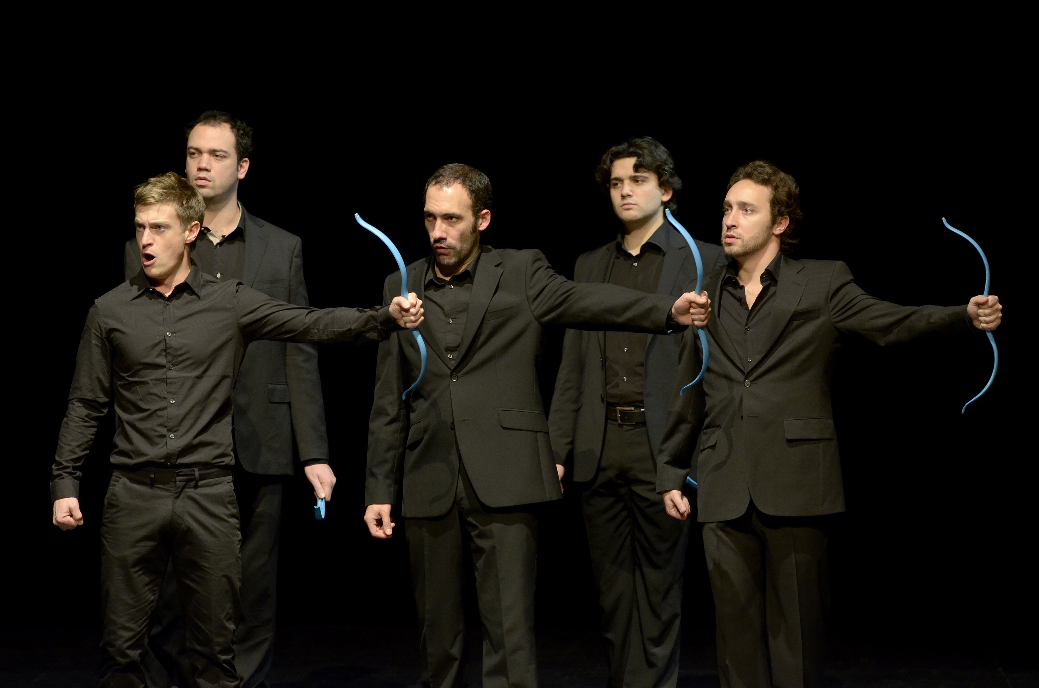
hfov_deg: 9.8
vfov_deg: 6.5
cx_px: 520
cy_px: 344
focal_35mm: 210
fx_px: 6048
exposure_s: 1/25
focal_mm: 140
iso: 1250
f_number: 4
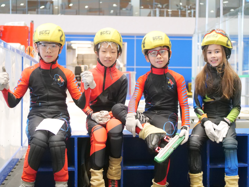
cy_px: 94
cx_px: 124
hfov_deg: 27.8
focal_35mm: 70
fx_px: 504
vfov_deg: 21.0
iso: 3200
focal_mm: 35
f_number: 2.8
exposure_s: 1/50
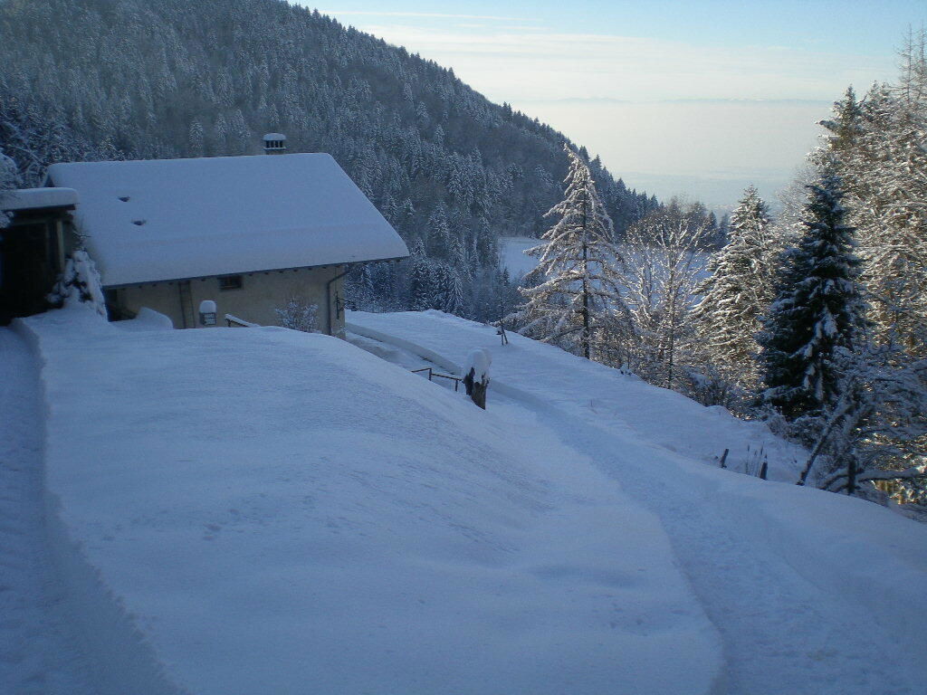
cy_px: 348
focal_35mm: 38
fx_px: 1018
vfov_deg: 37.7
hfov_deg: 49.0
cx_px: 464
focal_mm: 6.3
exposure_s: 1/292
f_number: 4.6
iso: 50
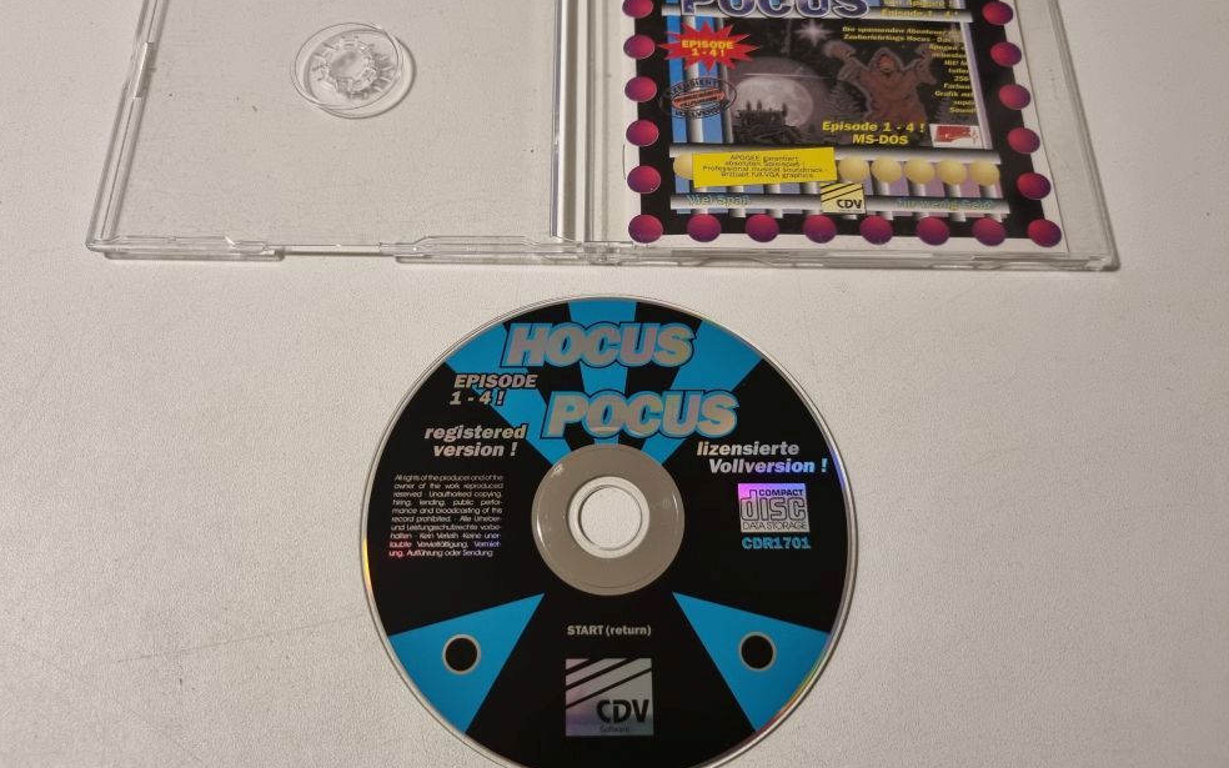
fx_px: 938
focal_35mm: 28
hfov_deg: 66.5
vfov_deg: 44.5
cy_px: 340
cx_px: 606
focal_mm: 5.4
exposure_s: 1/50
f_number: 1.8
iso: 320
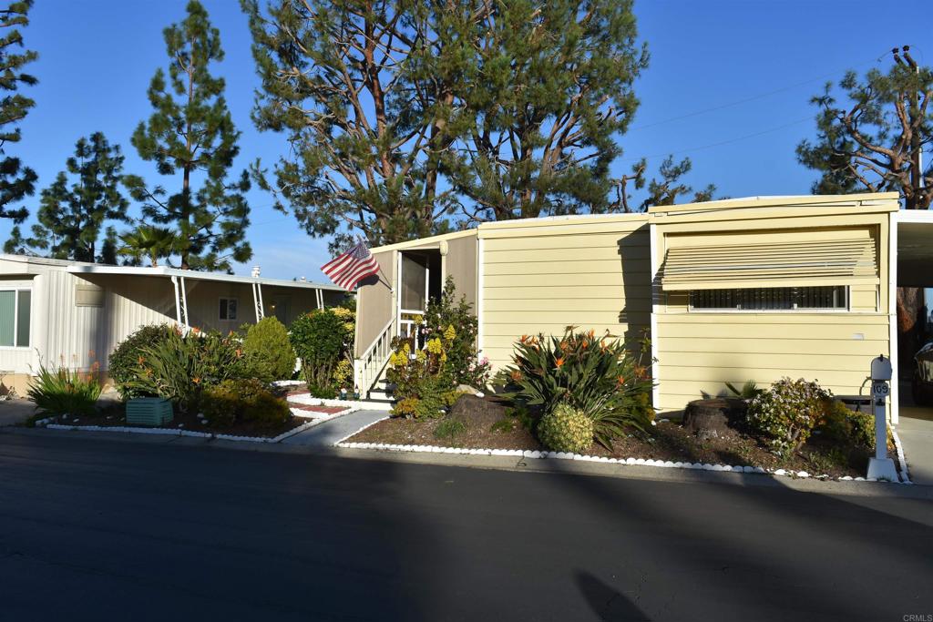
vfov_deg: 47.9
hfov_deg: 67.4
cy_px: 311
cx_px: 466
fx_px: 700
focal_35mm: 27
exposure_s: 1/500
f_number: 8
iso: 140
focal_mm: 18
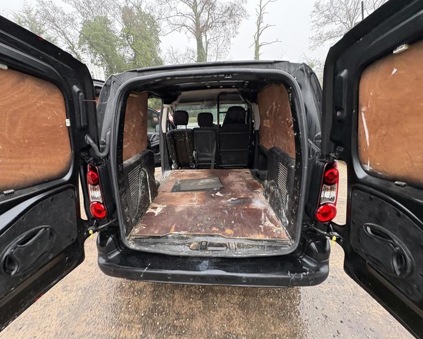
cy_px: 166
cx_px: 196
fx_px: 188
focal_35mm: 15
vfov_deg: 84.0
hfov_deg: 96.6
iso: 250
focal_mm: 2.22
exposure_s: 1/68
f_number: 2.2
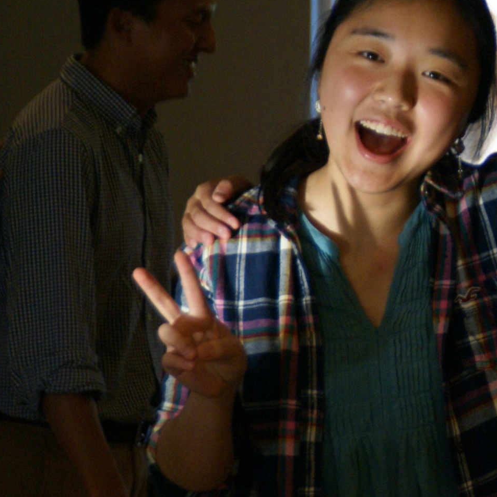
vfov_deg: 5.2
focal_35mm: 335
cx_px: 622
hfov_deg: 5.2
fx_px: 5442
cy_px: 291
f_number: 5.6
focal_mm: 100
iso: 400
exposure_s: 1/125
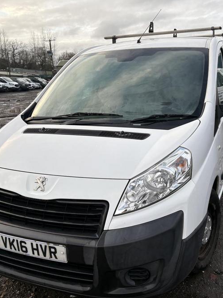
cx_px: 135
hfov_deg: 40.5
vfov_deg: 52.6
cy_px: 149
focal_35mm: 35
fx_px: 301
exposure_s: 1/266
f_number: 1.6
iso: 40
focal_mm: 5.96
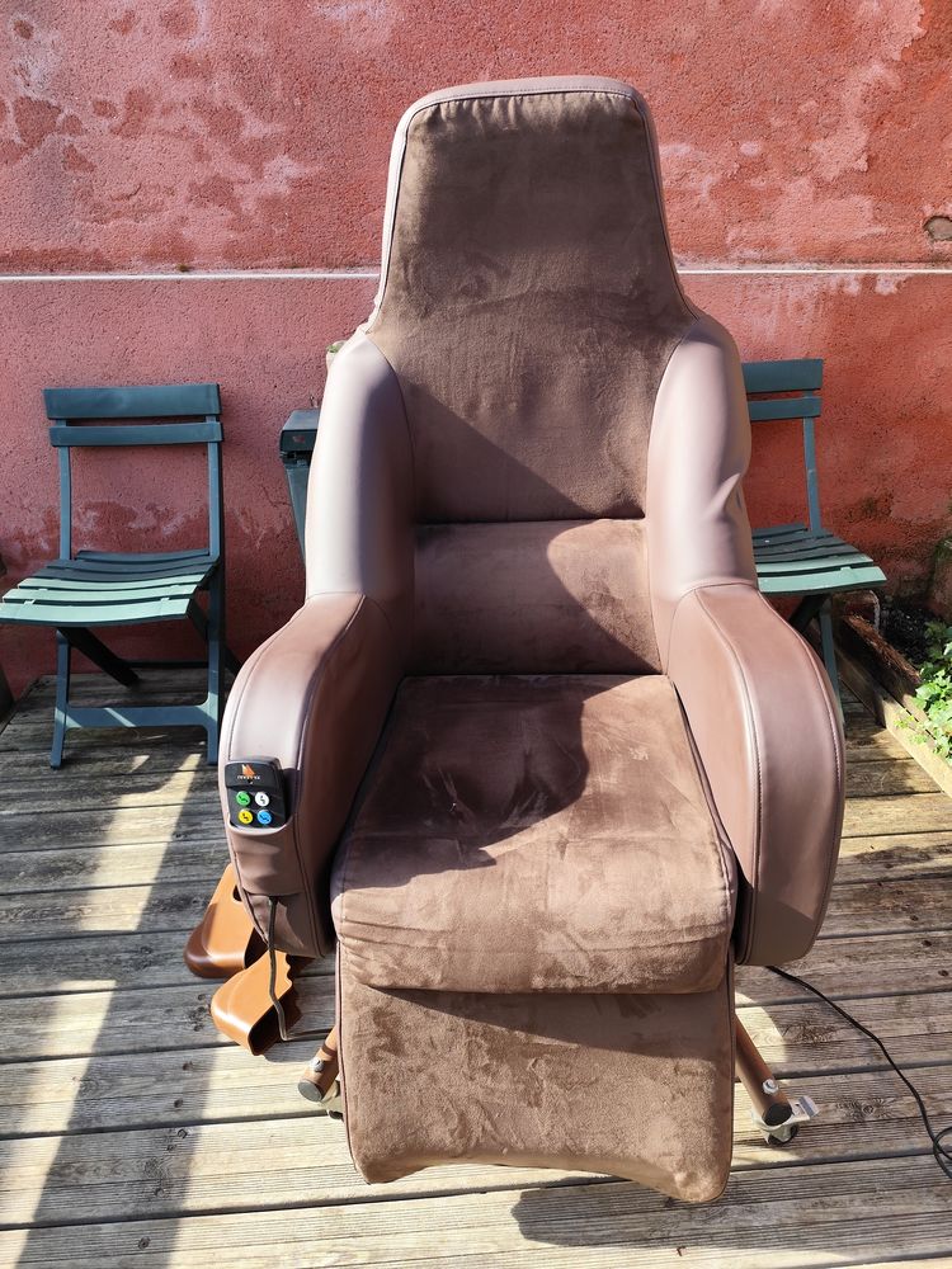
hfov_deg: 58.9
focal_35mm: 23
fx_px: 843
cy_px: 634
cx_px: 476
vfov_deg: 73.9
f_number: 1.65
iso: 50
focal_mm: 6.19
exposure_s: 1/221
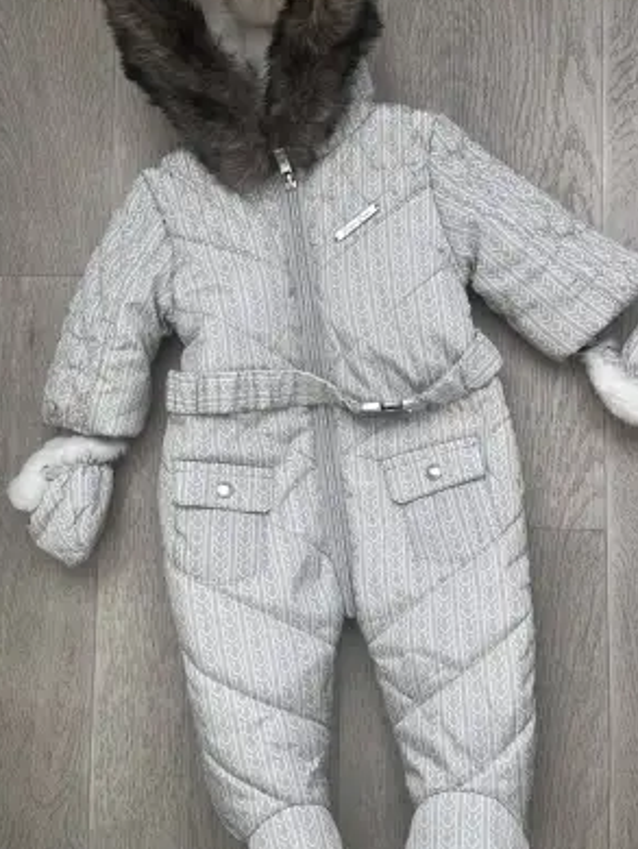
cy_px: 387
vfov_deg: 59.8
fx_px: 736
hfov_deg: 46.8
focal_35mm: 30
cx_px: 344
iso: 50
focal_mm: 5.1
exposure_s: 1/577
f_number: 1.6
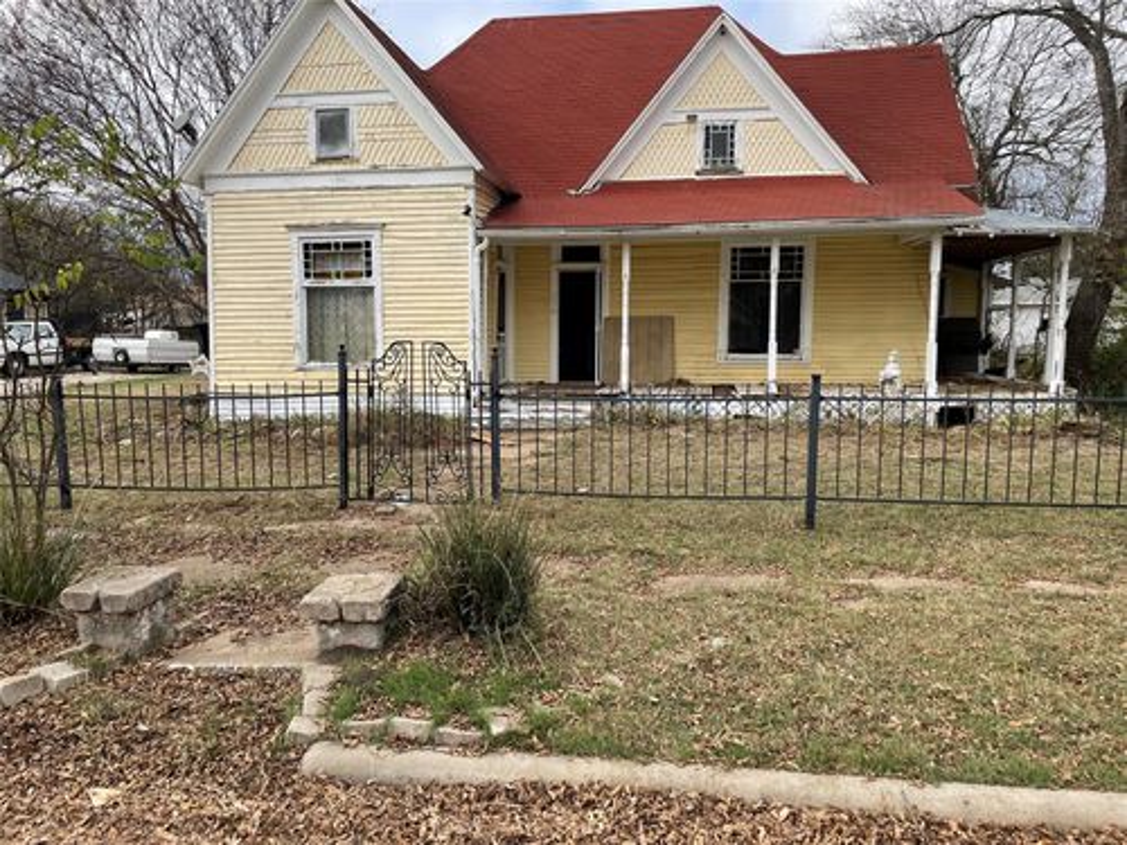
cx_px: 564
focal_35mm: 26
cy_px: 422
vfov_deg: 53.1
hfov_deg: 67.3
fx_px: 846
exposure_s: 1/1135
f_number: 1.6
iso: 32
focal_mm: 4.2
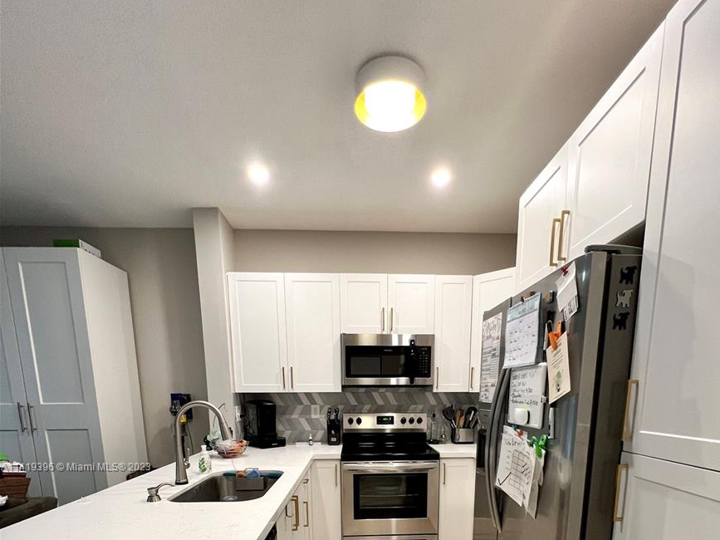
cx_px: 373
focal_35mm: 18
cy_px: 468
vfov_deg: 62.2
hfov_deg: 87.7
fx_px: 374
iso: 160
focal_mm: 1.57
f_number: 1.8
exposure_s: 1/60
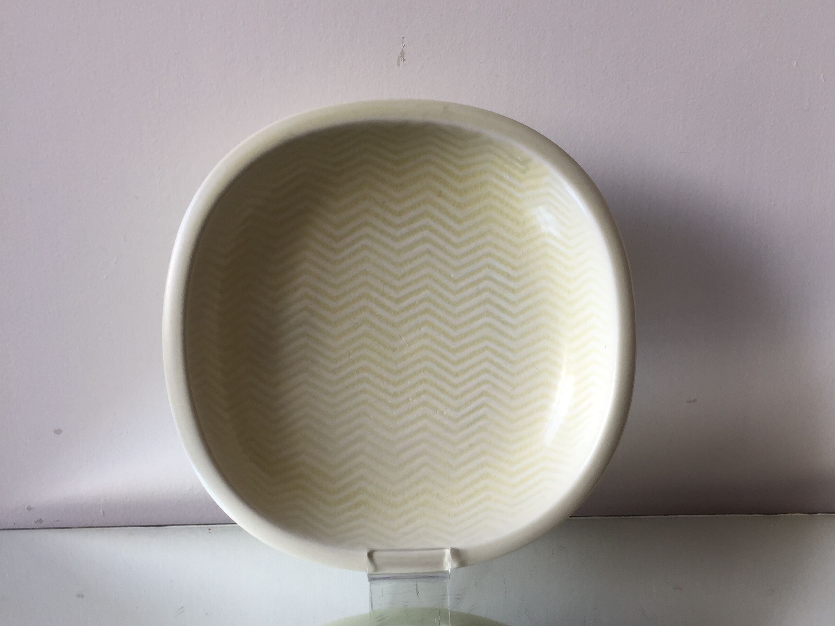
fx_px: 941
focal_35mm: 39
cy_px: 395
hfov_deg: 47.9
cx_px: 420
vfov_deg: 36.6
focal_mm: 4.15
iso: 32
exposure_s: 1/50
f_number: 2.2
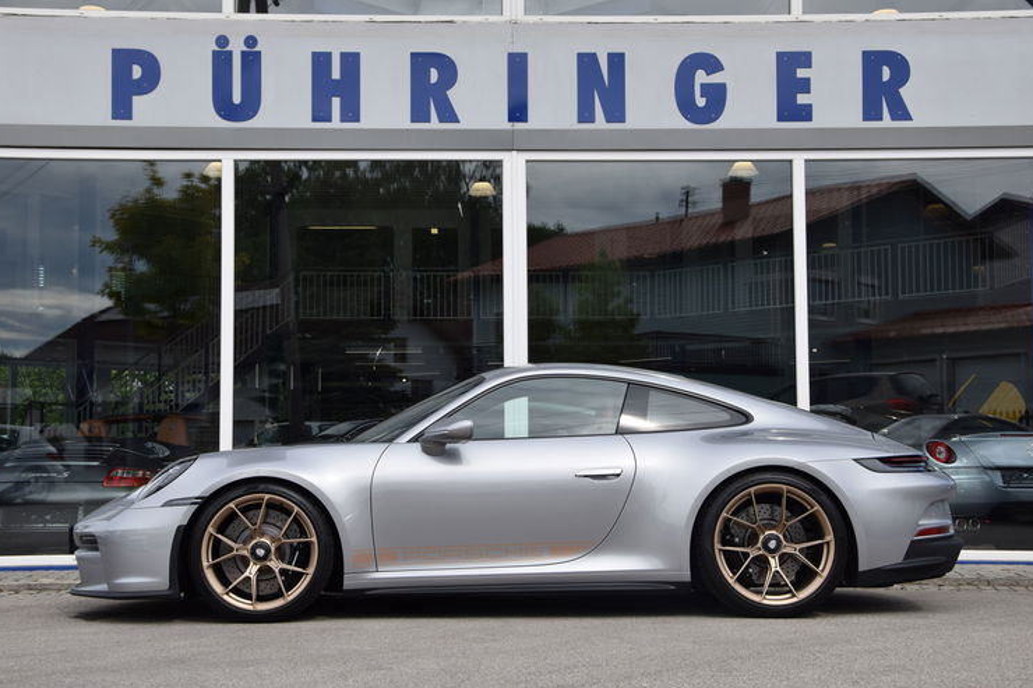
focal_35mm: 55
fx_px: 1564
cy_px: 334
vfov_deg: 24.8
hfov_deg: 36.5
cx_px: 501
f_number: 9
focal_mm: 35
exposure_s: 1/320
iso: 200
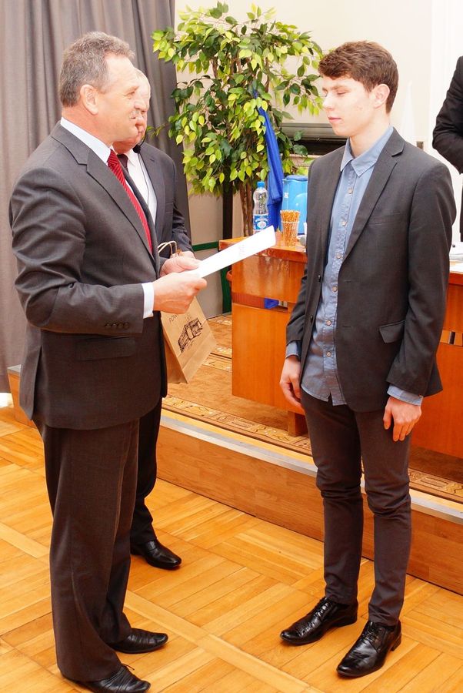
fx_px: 520
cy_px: 346
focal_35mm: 27
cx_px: 232
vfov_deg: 67.3
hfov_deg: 48.0
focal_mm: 18
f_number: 4
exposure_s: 1/60
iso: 800
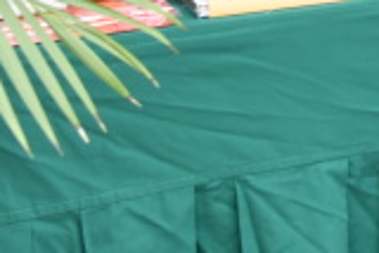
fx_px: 1581
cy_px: -245
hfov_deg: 12.4
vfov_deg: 8.7
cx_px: 701
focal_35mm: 150
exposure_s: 1/100
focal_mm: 24
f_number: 5
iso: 400
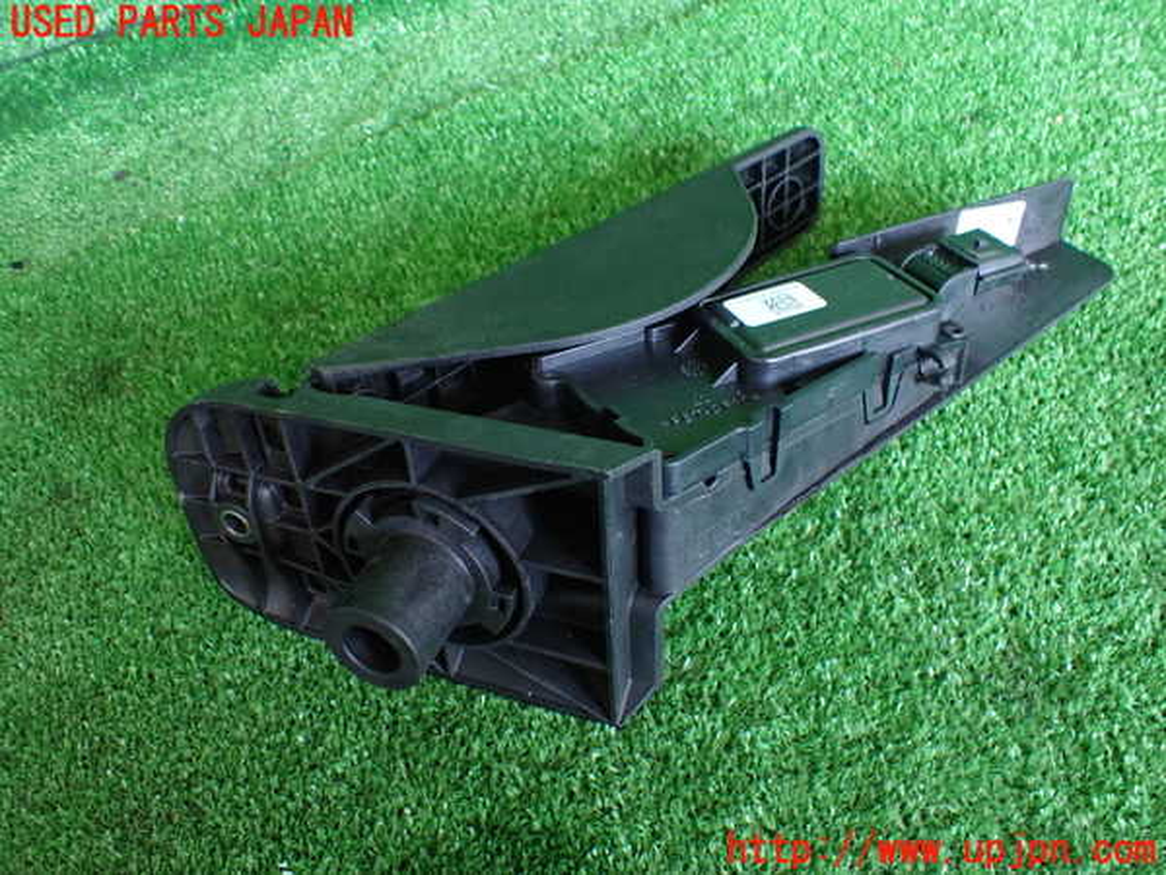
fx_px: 1011
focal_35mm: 30
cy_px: 438
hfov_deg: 60.0
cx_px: 583
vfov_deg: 46.8
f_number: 2.3
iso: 800
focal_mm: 5.4
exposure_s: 1/80
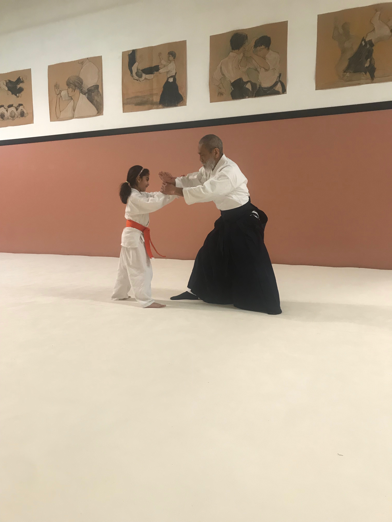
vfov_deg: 63.4
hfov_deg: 49.7
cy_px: 261
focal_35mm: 28
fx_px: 423
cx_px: 196
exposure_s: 1/24
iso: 32
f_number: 1.8
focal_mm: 3.99
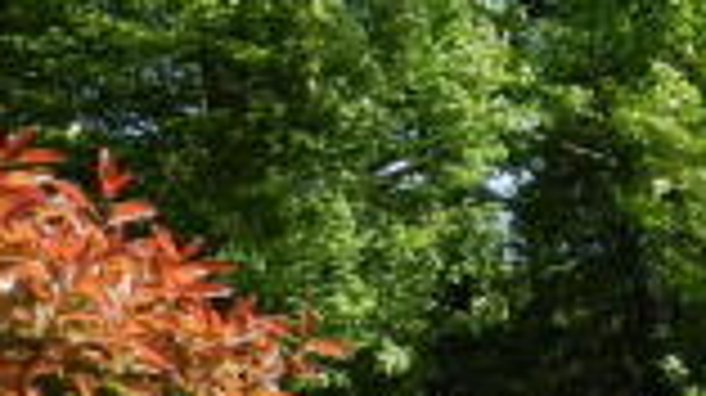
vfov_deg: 13.0
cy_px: 223
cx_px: 1059
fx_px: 1740
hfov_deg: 19.9
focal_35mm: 93
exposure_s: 1/640
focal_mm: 4
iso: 160
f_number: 3.4
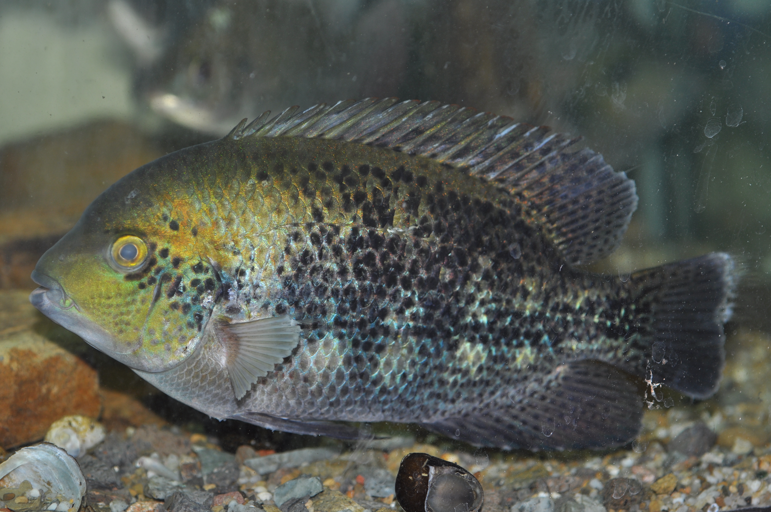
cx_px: 386
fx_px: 1925
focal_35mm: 90
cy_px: 256
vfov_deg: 15.2
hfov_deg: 22.6
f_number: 5.6
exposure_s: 1/125
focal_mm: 60
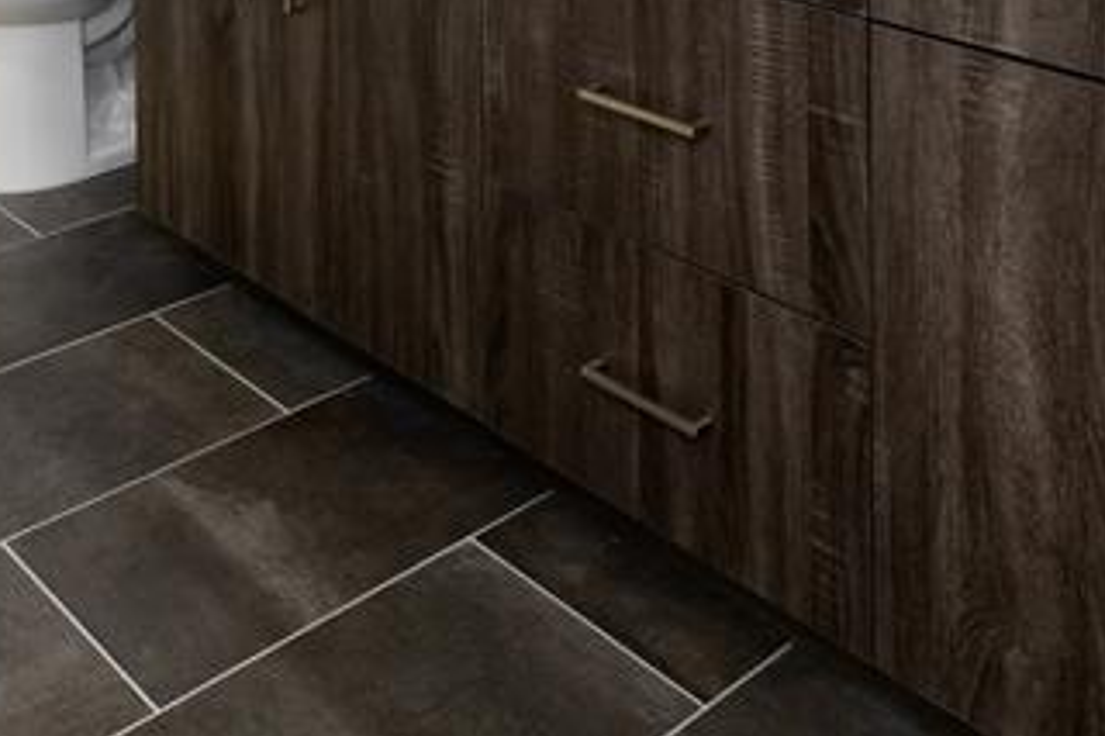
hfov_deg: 39.0
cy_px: -435
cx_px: 173
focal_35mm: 48
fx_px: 1473
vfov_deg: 22.0
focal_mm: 10
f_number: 7.1
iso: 640
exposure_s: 1/8
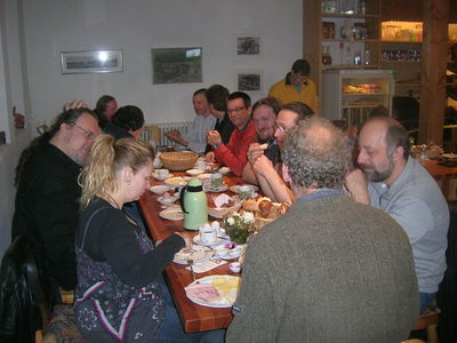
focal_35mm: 35
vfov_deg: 40.7
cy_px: 172
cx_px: 228
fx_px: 462
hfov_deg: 52.6
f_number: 2.8
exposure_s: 1/60.1
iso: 122
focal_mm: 5.4
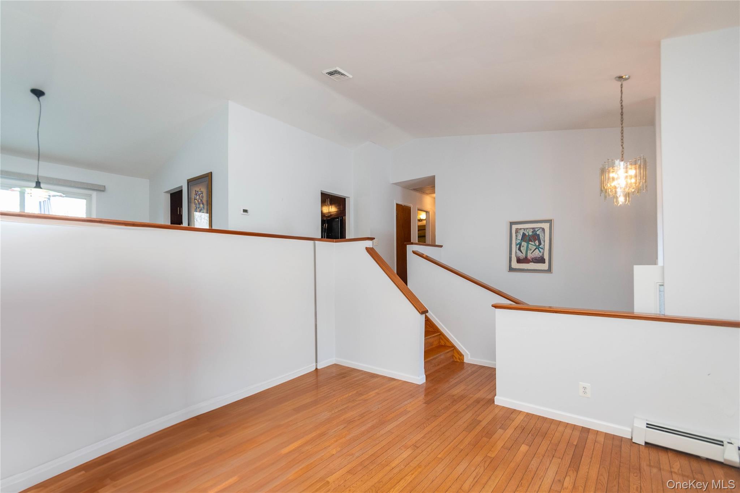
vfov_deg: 77.3
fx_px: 308
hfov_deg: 100.4
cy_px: 246
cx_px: 370
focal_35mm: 15
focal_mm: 10
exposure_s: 1/60
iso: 720
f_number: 5.6
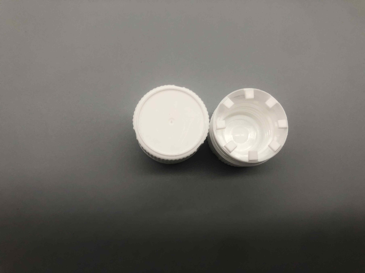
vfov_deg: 49.7
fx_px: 295
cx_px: 182
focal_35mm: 28
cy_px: 136
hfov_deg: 63.4
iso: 50
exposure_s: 1/120
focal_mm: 3.99
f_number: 1.8
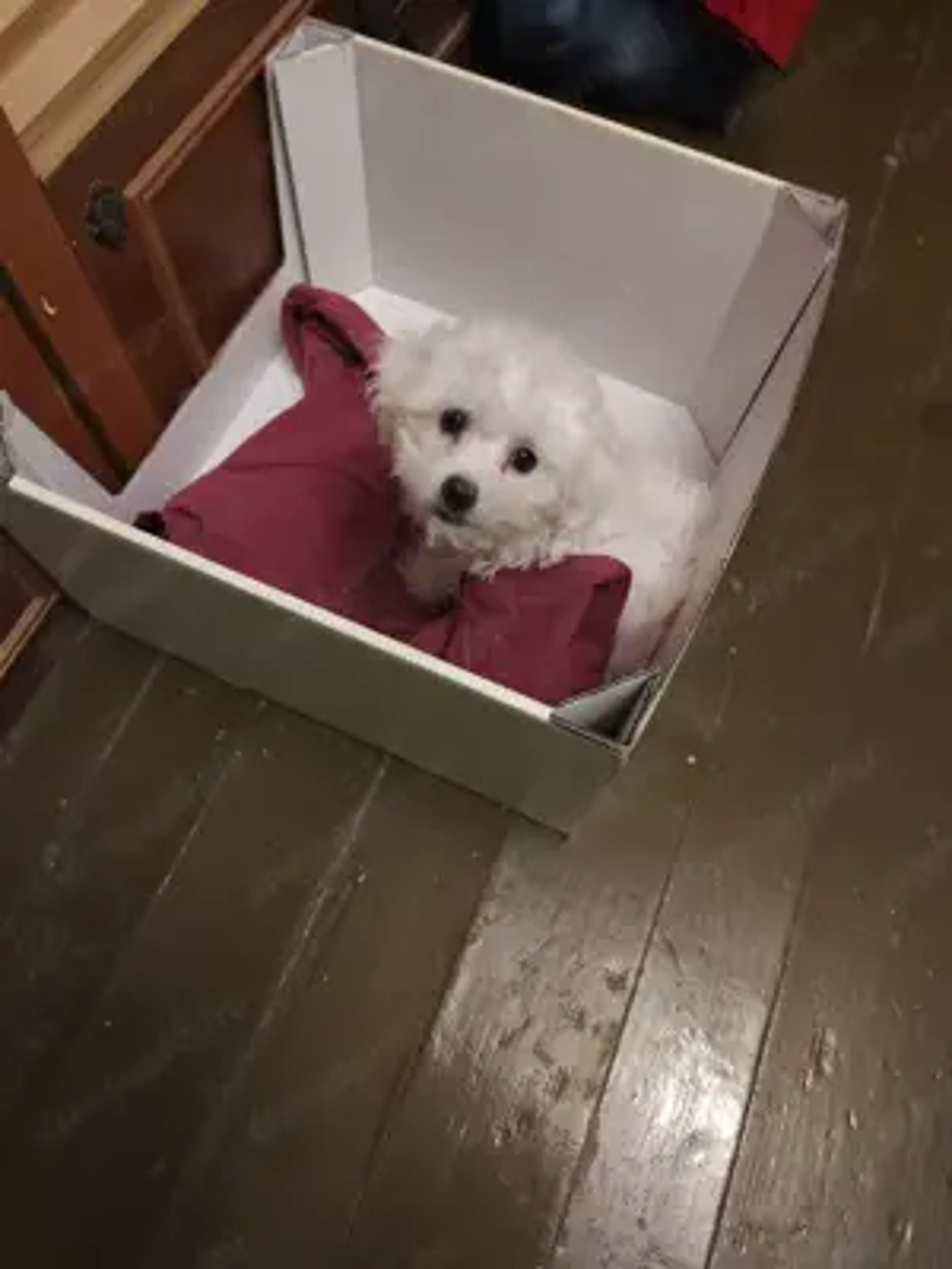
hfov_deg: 58.9
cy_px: 634
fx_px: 843
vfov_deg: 73.9
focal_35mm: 23
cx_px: 476
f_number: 1.65
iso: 2500
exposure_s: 1/16.7
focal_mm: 6.14
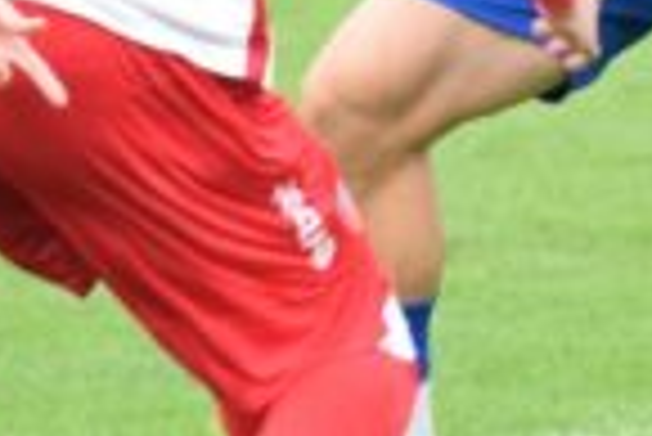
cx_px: 495
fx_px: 23586
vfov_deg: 1.1
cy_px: -126
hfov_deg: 1.6
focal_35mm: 1301
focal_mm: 200
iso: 3200
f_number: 5
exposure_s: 1/800
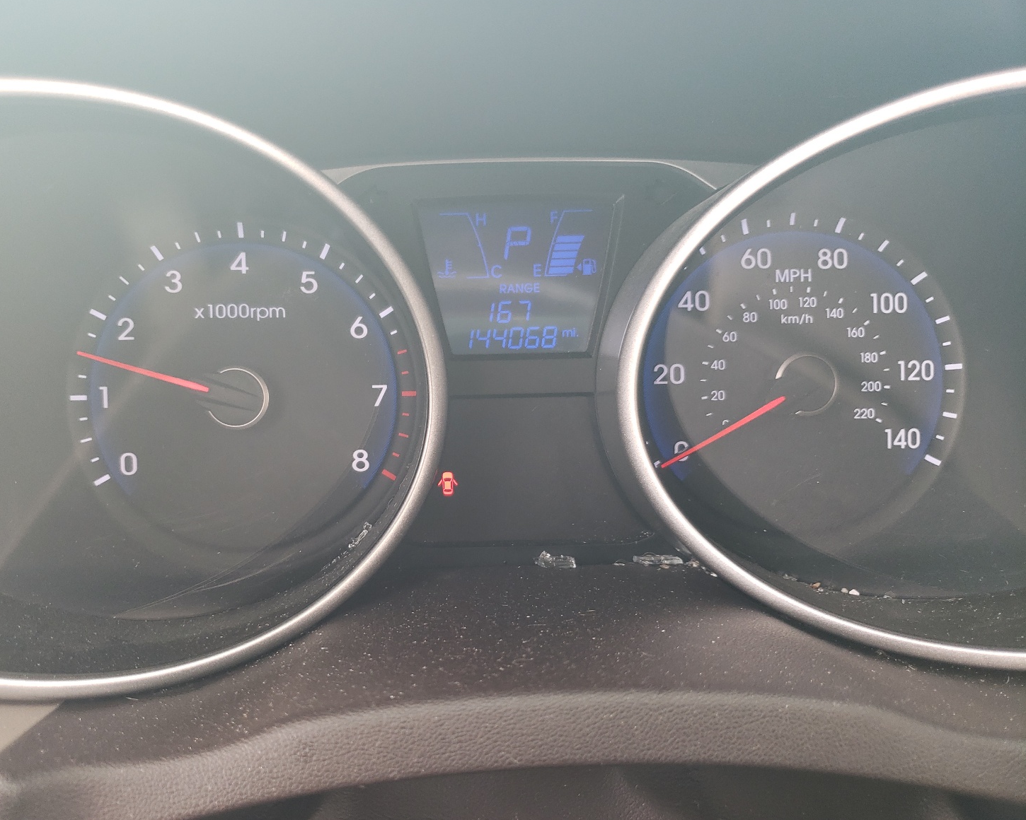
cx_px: 461
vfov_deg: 51.5
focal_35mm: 28
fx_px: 850
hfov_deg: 62.1
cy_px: 405
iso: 53
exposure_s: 1/50
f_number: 1.5
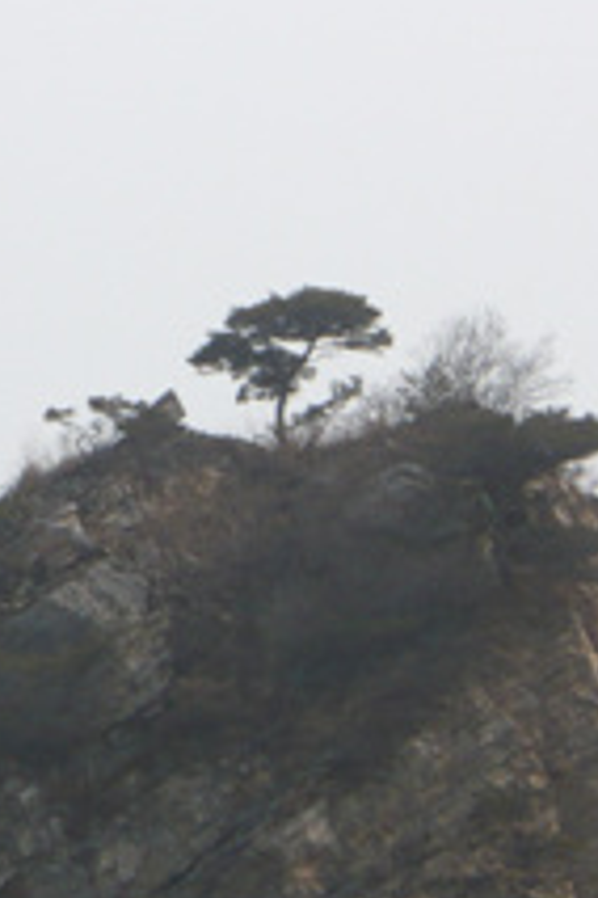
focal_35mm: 403
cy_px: 805
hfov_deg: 3.4
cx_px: -78
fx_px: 10041
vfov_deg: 5.1
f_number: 4
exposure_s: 1/1000
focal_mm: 26
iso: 100
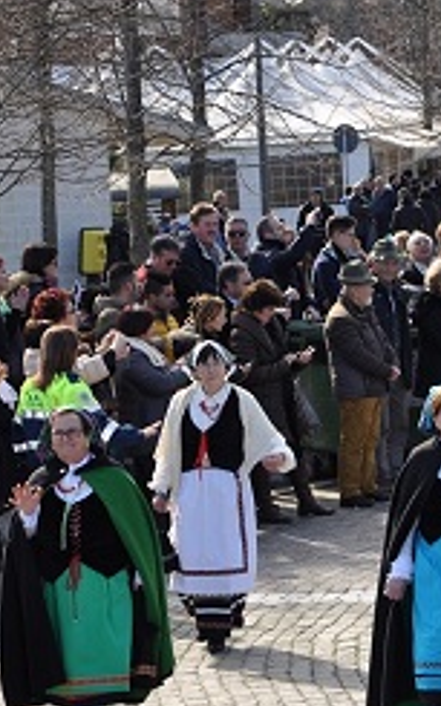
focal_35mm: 218
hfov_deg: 6.0
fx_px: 4195
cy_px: 339
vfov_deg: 9.6
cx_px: 513
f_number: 7.1
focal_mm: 70
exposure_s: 1/200
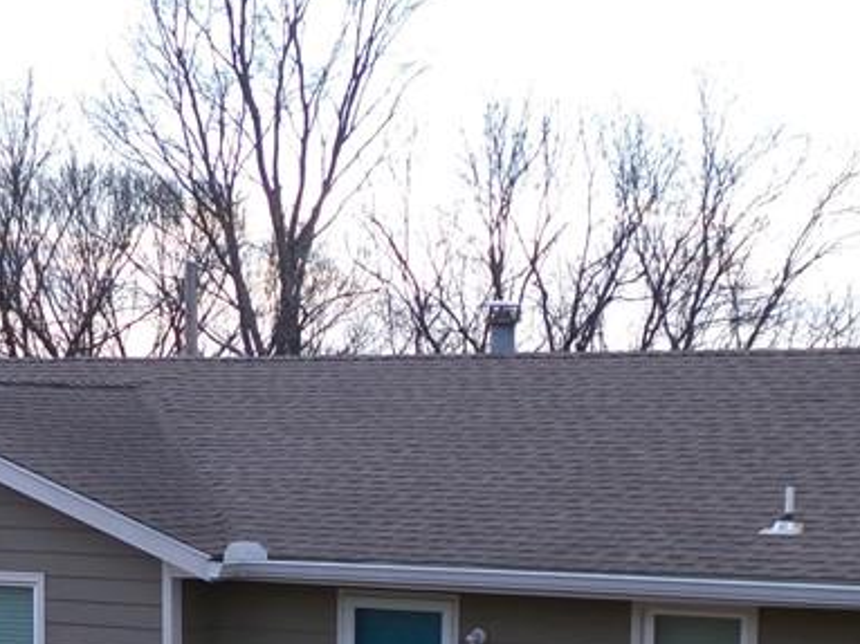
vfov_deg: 14.6
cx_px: 375
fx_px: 2459
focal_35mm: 99
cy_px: 725
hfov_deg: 19.8
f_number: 4
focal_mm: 6.6
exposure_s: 1/120
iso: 100
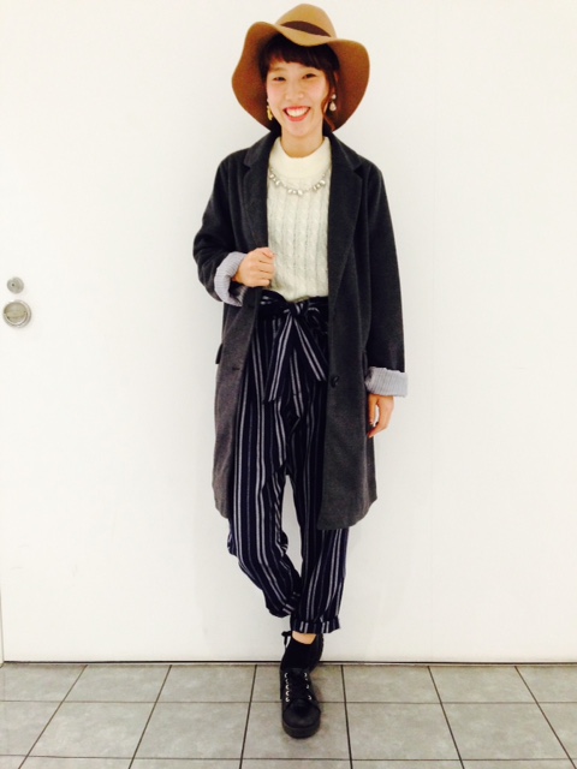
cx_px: 288
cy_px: 384
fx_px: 733
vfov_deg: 55.4
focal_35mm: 33
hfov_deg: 42.9
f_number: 2.4
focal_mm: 4.12
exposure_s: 1/20
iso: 160
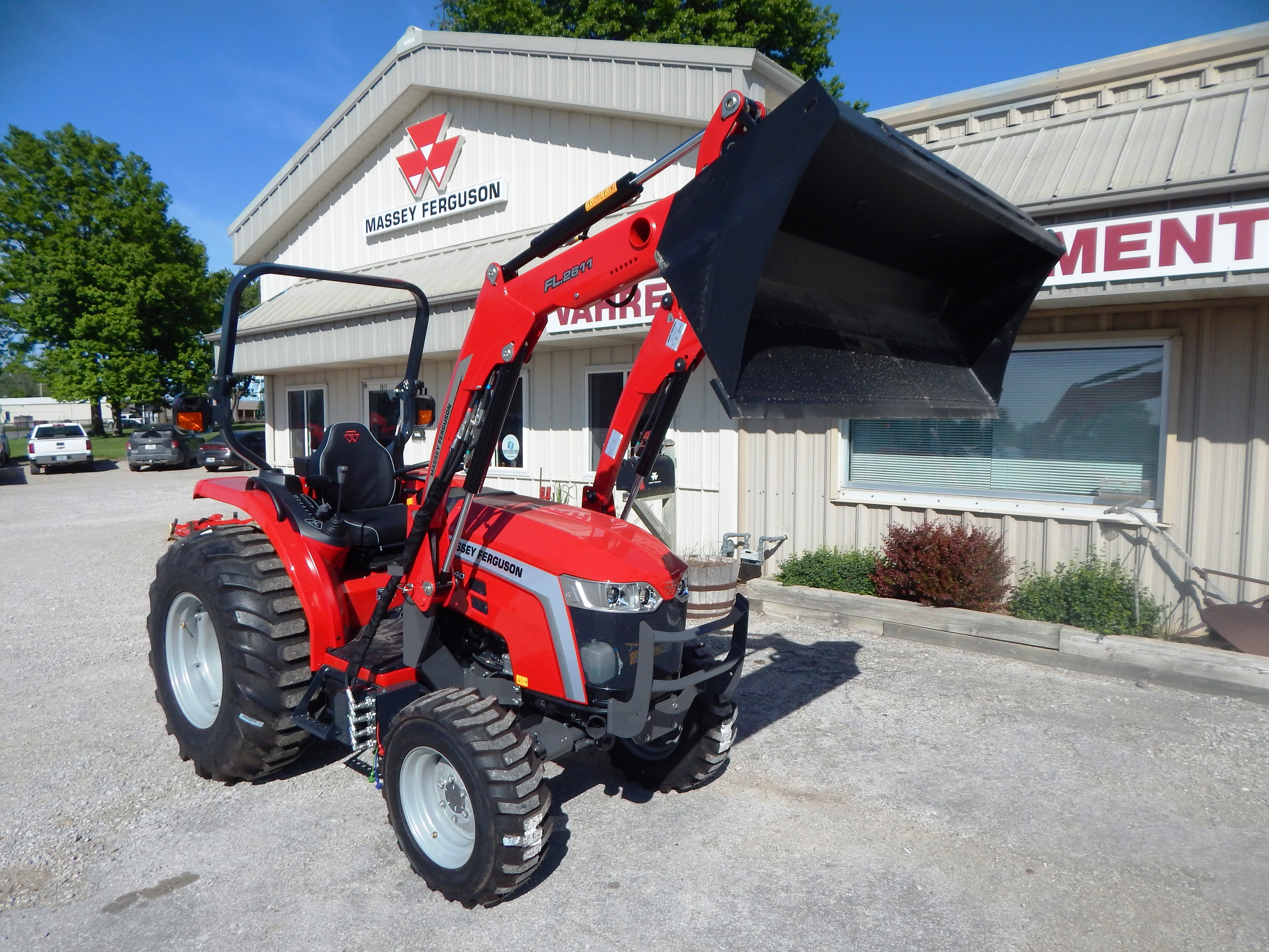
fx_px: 807
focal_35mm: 22
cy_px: 476
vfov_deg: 61.1
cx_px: 634
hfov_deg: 76.4
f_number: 6
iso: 125
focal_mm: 4
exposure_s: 1/800
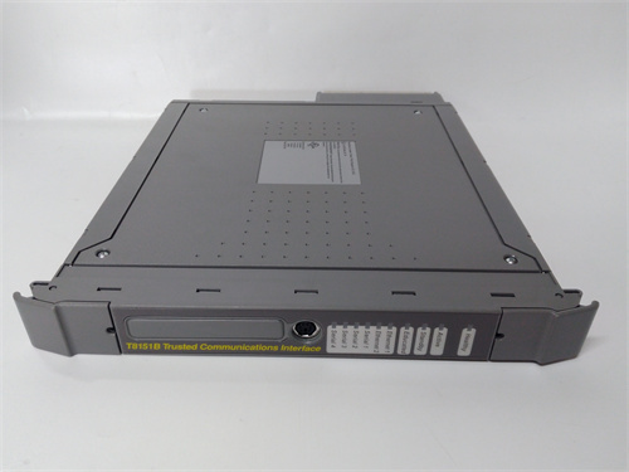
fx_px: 491
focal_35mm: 27
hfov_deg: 65.3
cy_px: 236
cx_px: 314
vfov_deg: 51.4
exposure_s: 1/33
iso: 167
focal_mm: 3.79
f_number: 2
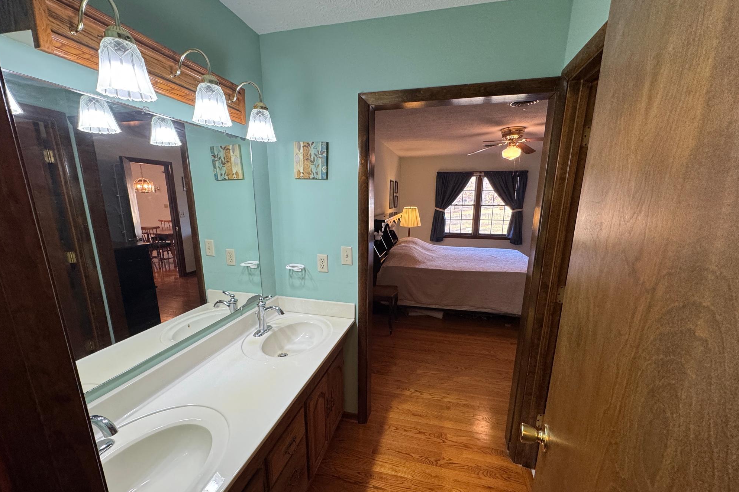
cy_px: 272
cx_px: 365
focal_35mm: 15
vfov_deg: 77.1
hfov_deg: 100.4
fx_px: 308
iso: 200
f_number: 2.2
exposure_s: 1/120
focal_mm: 2.22
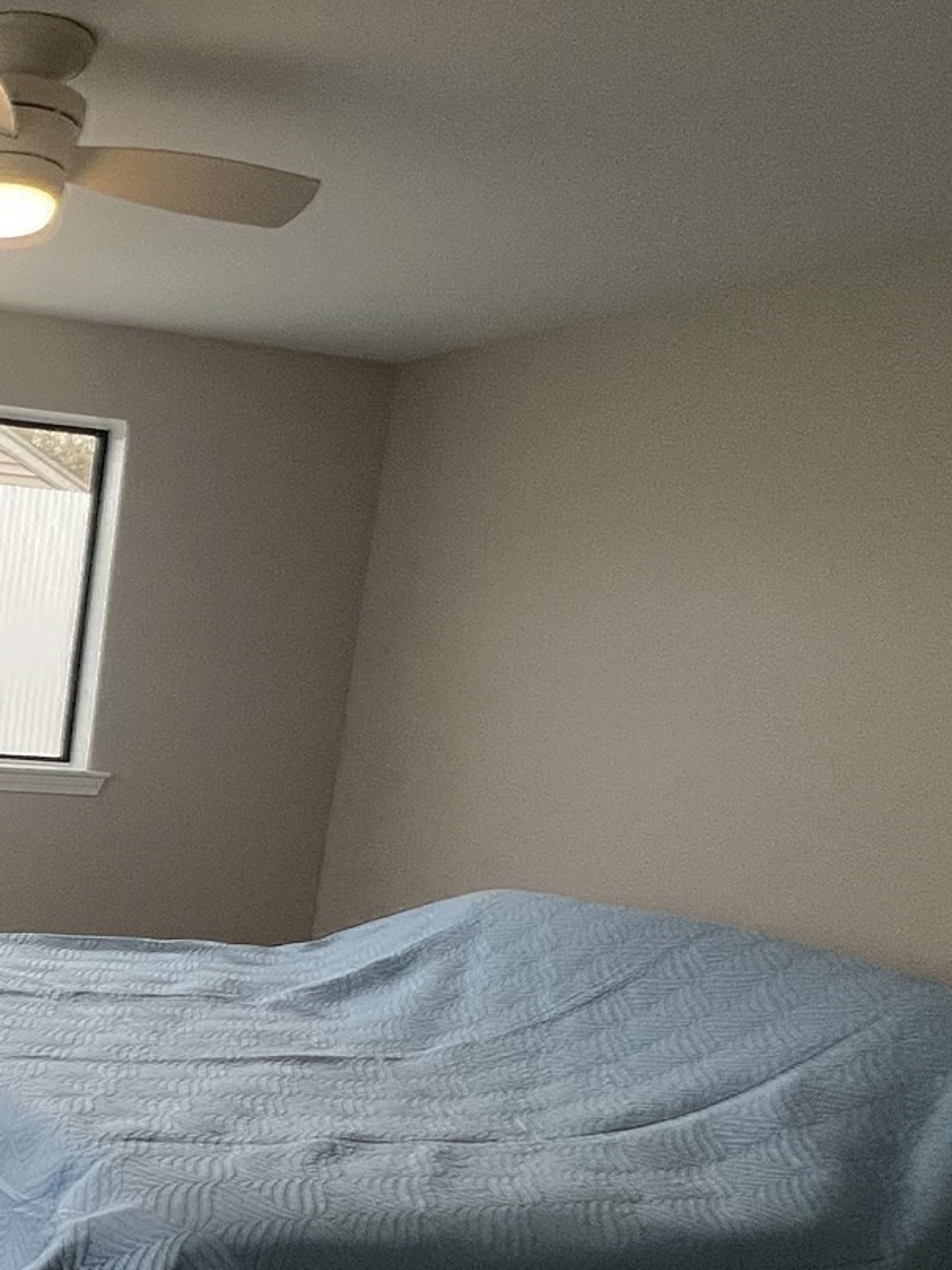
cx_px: -282
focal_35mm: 33
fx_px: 1210
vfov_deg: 54.5
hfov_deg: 32.4
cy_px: 815
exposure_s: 1/85
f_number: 1.8
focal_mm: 1.57
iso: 250
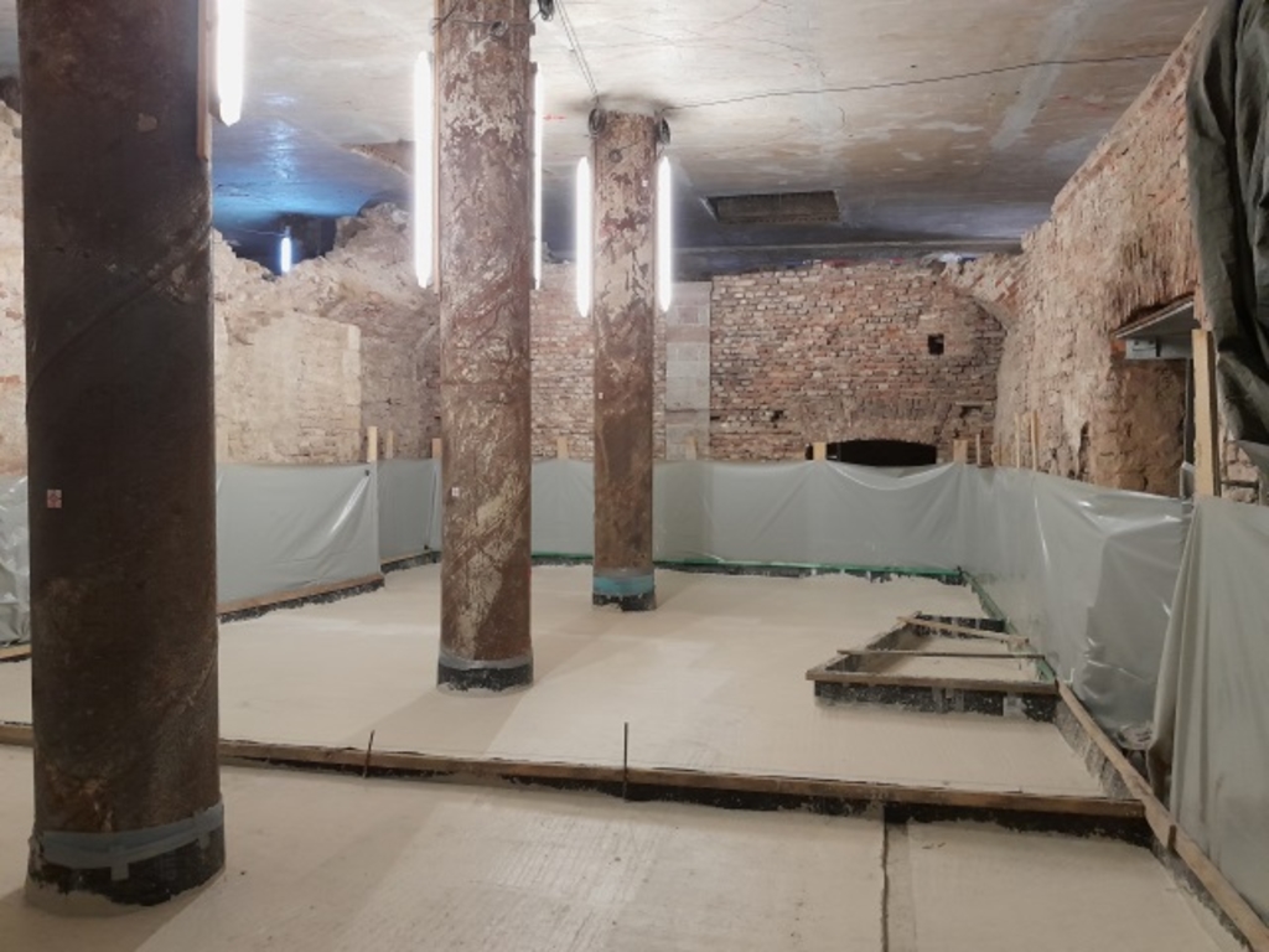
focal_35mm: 26
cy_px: 476
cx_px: 634
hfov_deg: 67.3
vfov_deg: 53.1
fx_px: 953
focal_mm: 4
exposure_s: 1/33
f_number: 1.8
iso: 400
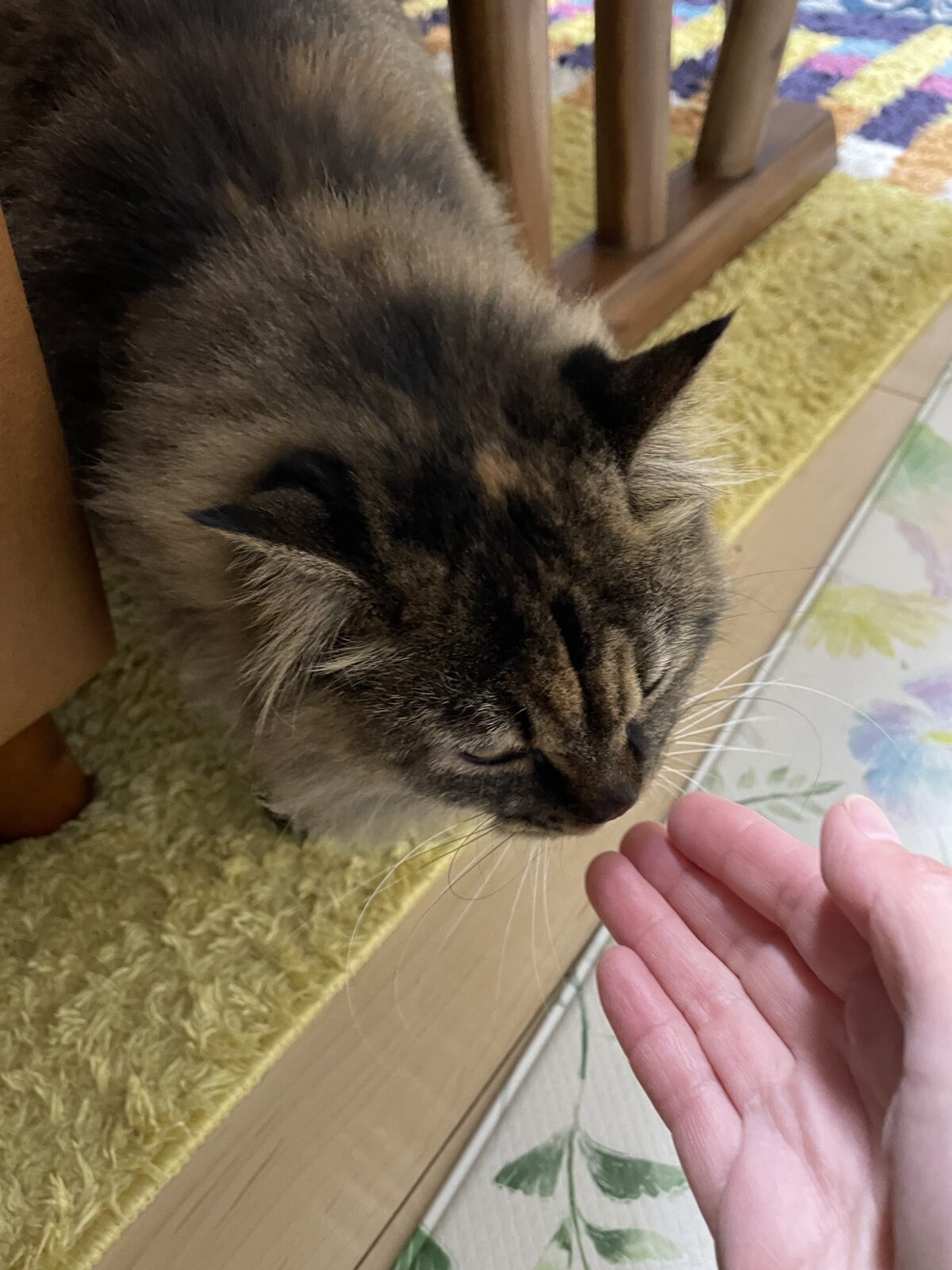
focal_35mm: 26
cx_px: 476
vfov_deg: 67.3
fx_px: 953
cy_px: 635
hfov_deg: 53.1
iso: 500
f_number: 1.6
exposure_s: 1/25
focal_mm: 4.2
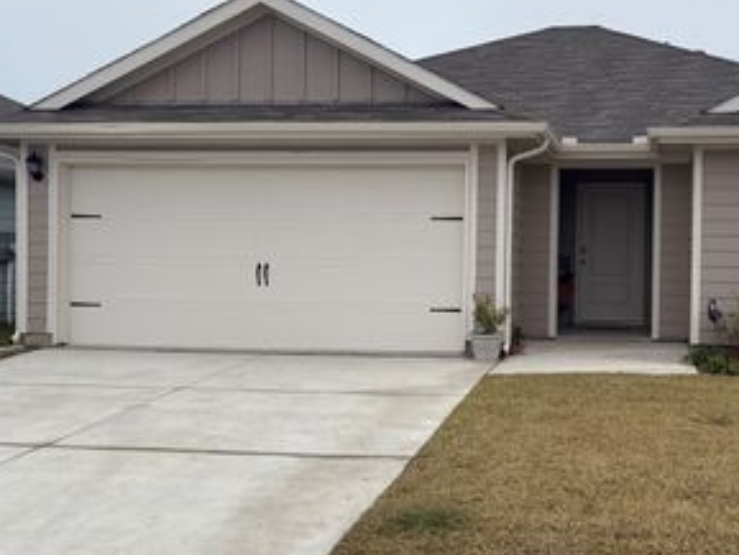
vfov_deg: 32.2
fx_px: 961
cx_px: 529
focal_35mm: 45
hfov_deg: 41.2
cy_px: 283
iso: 50
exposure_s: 1/1484
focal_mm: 5.96
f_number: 1.6
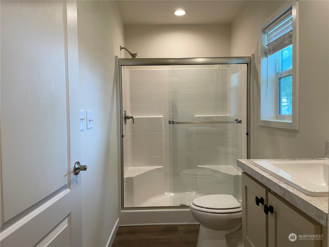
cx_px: 164
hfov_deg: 67.3
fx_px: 247
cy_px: 124
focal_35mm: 26
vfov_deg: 53.1
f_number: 1.6
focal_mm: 4.2
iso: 64
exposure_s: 1/120
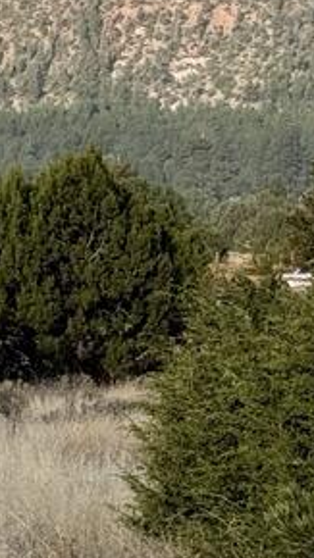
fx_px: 3421
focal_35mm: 231
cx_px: -809
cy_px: 175
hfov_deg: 4.9
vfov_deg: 9.3
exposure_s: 1/4098
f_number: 1.78
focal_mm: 6.76
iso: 64
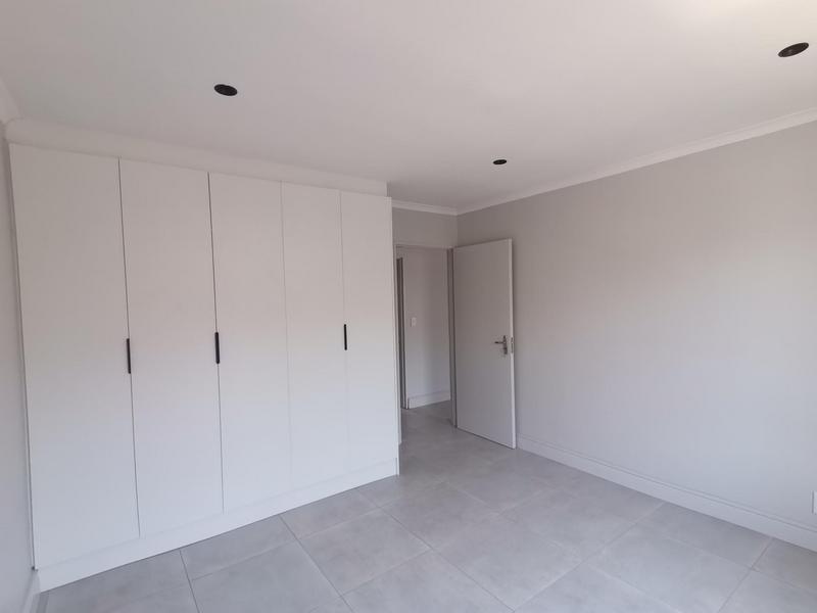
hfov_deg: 91.0
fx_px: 401
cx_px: 408
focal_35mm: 17
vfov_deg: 74.7
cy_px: 306
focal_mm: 1.78
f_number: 2.4
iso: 80
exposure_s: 1/50
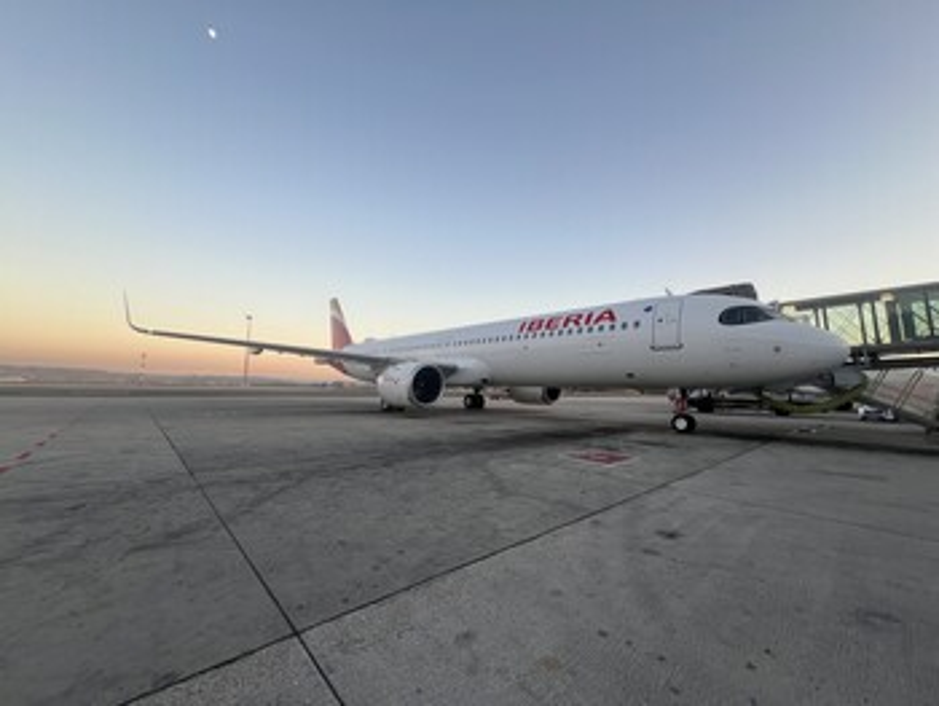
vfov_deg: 90.0
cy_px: 353
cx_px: 470
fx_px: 353
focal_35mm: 13
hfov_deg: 106.1
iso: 32
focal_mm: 1.57
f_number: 1.8
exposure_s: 1/160
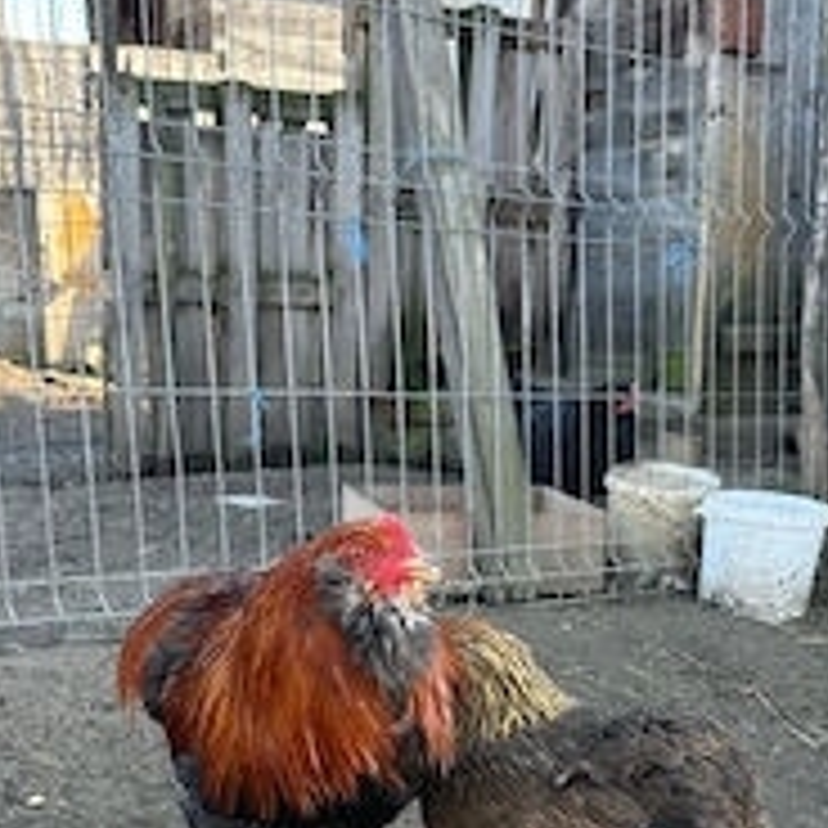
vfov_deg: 35.2
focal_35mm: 46
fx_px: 1245
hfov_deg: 36.7
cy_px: 702
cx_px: 477
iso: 80
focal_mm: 6.86
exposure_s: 1/237
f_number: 1.78
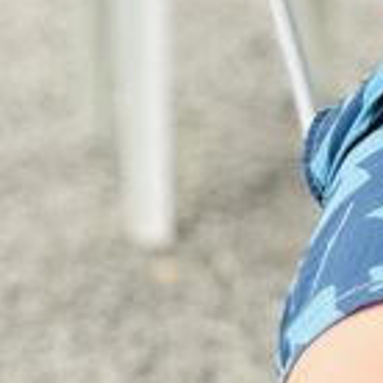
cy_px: -161
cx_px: 977
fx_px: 1965
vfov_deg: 10.8
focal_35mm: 157
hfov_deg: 9.6
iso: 80
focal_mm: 6.86
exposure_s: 1/803
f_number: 1.78
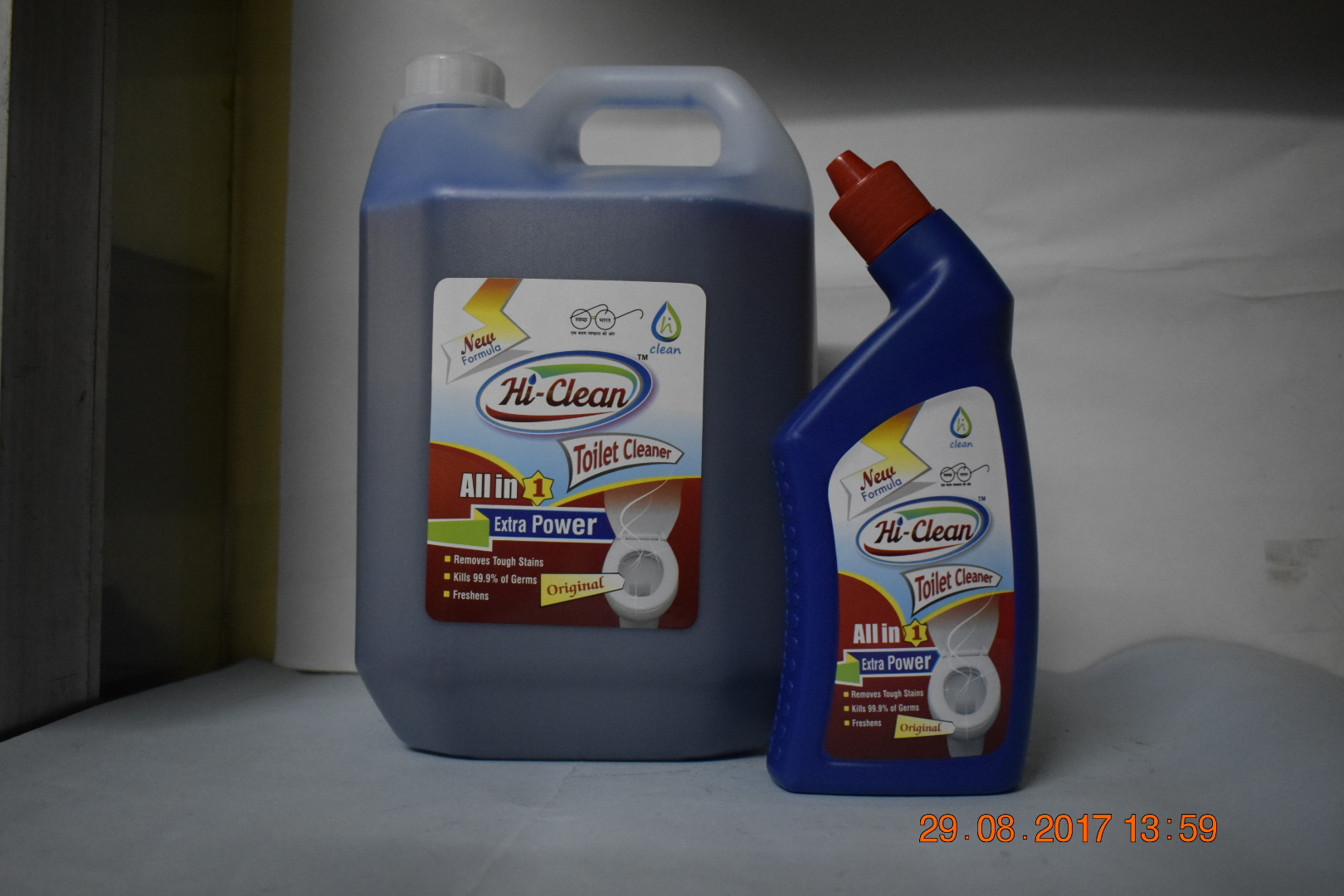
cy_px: 448
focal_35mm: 33
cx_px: 672
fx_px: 1232
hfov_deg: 57.2
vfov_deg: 40.0
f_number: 3.8
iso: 3200
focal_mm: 22
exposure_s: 1/100
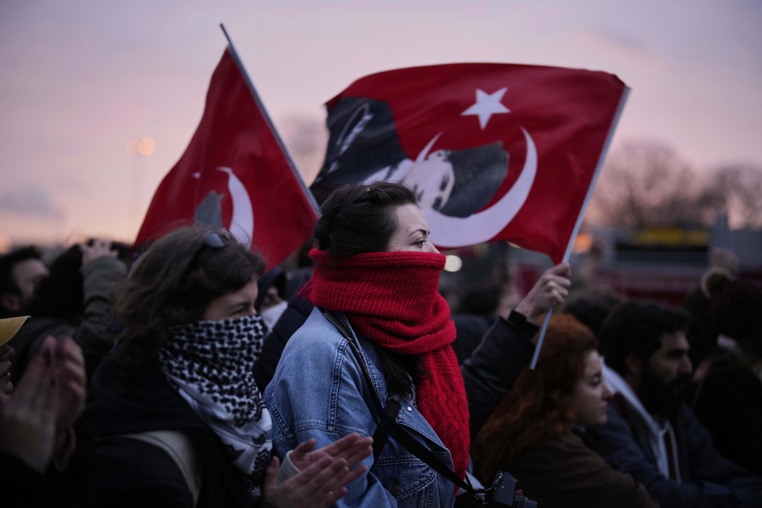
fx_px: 1058
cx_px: 381
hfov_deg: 39.6
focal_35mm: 50
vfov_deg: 27.0
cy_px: 254
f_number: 1.4
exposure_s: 1/640
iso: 500
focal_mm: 50
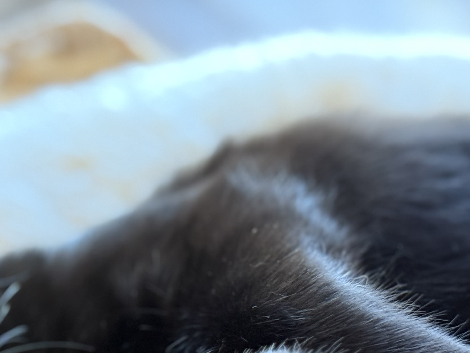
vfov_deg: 13.3
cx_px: -35
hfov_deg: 17.5
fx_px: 1480
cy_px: 393
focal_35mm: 109
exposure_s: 1/40
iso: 250
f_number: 1.78
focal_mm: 6.76
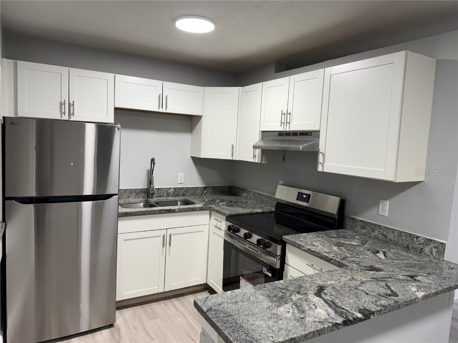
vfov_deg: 56.8
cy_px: 172
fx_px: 318
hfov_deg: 71.6
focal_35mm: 24
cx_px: 229
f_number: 1.78
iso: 200
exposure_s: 1/120
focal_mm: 6.76
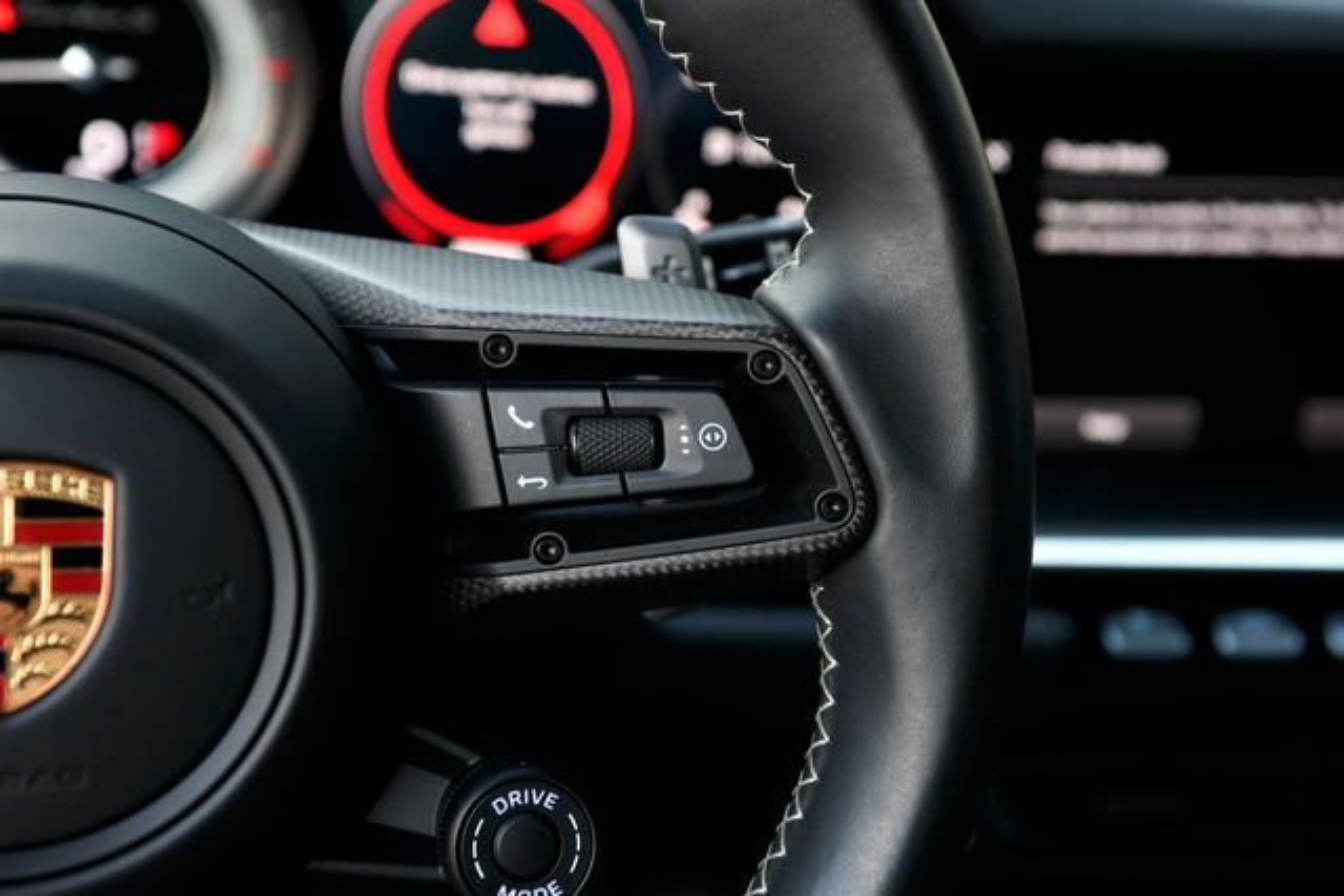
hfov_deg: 32.4
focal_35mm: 62
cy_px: 448
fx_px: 2315
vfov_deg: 21.9
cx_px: 672
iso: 500
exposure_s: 1/80
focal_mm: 62
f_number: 5
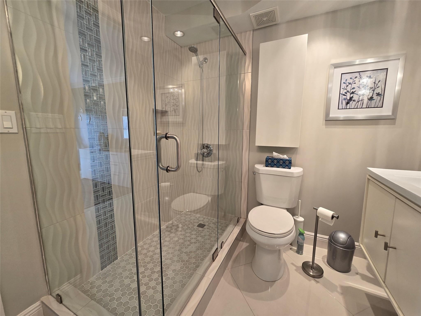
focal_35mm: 13
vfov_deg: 89.9
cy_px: 158
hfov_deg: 106.2
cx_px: 210
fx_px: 158
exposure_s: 1/60
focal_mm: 2.2
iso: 160
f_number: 2.2
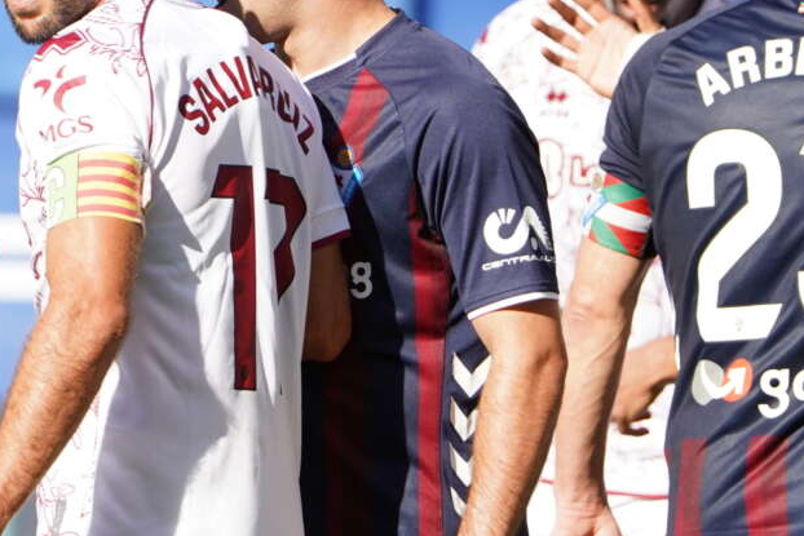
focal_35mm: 1070
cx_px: 159
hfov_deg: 1.9
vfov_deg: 1.3
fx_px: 23901
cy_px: 138
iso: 500
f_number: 6.3
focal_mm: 419
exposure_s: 1/1000
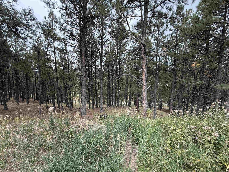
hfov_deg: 102.1
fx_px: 93
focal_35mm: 14
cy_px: 86
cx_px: 114
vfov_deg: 85.7
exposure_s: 1/136
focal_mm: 2.22
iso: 64
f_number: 2.2
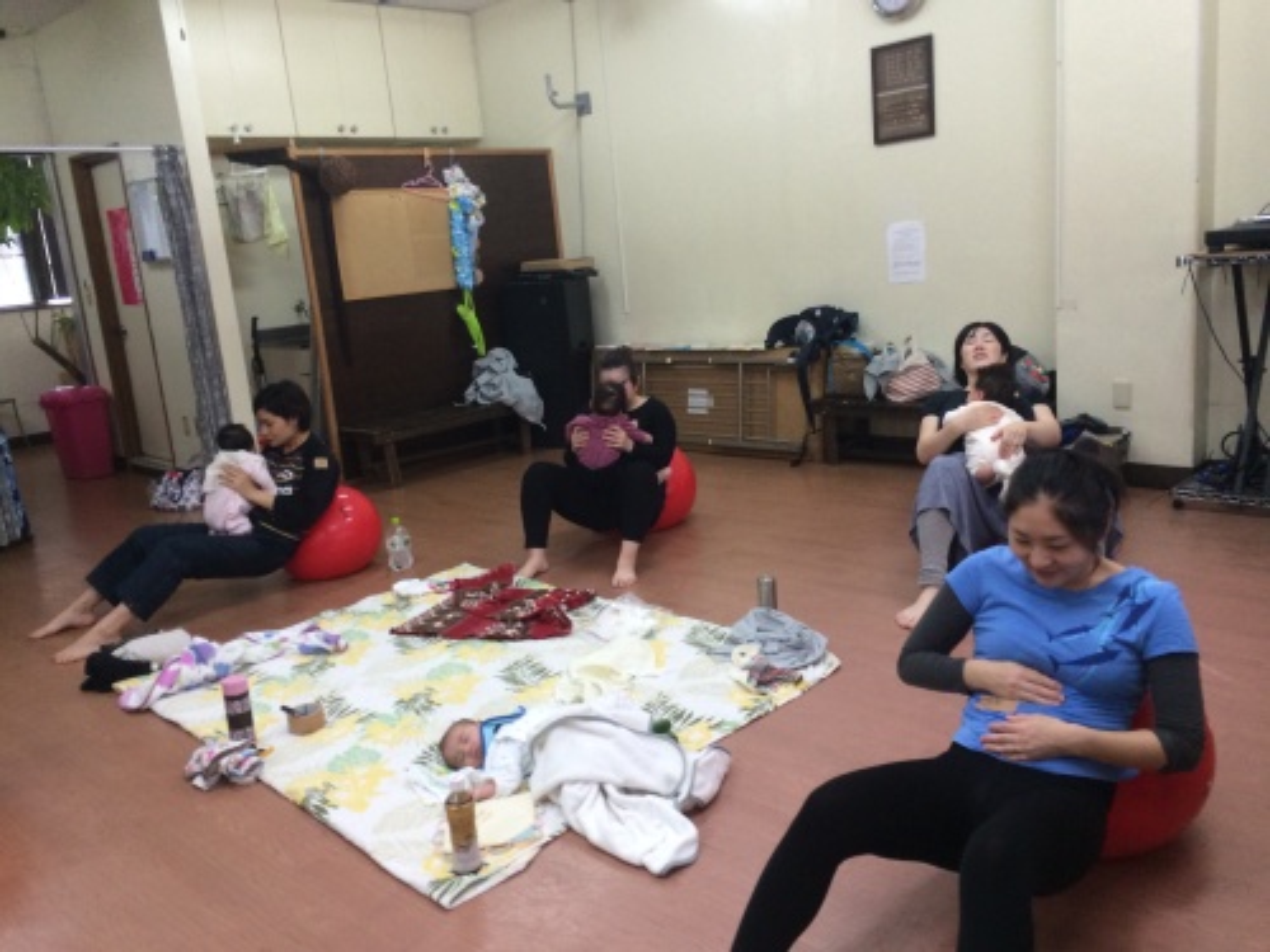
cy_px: 476
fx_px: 1101
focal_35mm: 30
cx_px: 635
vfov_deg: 46.8
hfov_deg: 60.0
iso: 50
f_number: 2.2
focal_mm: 4.12
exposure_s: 1/30
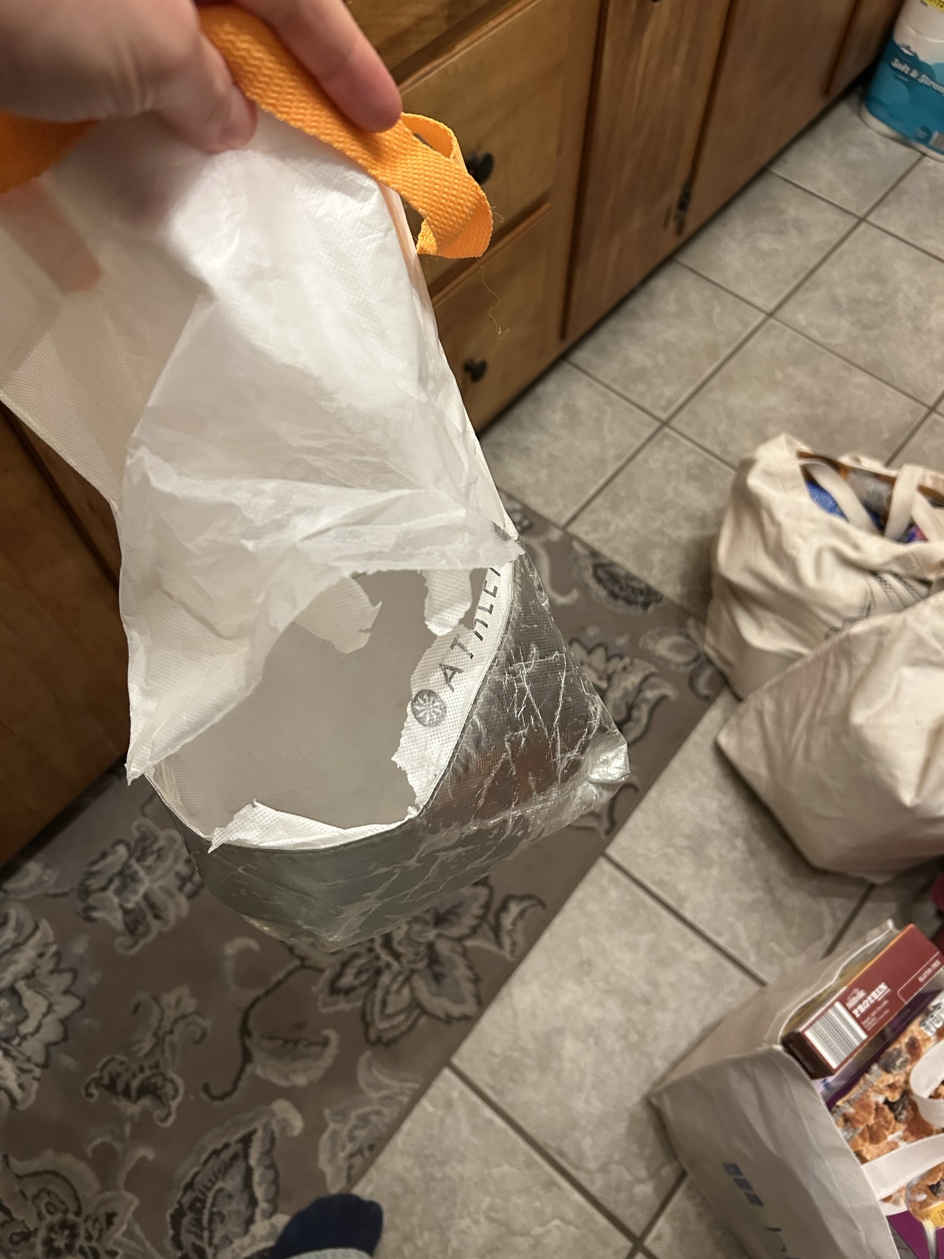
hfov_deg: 53.1
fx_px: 945
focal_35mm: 26
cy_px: 630
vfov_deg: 67.3
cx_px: 472
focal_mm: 5.7
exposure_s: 1/60
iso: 400
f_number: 1.5
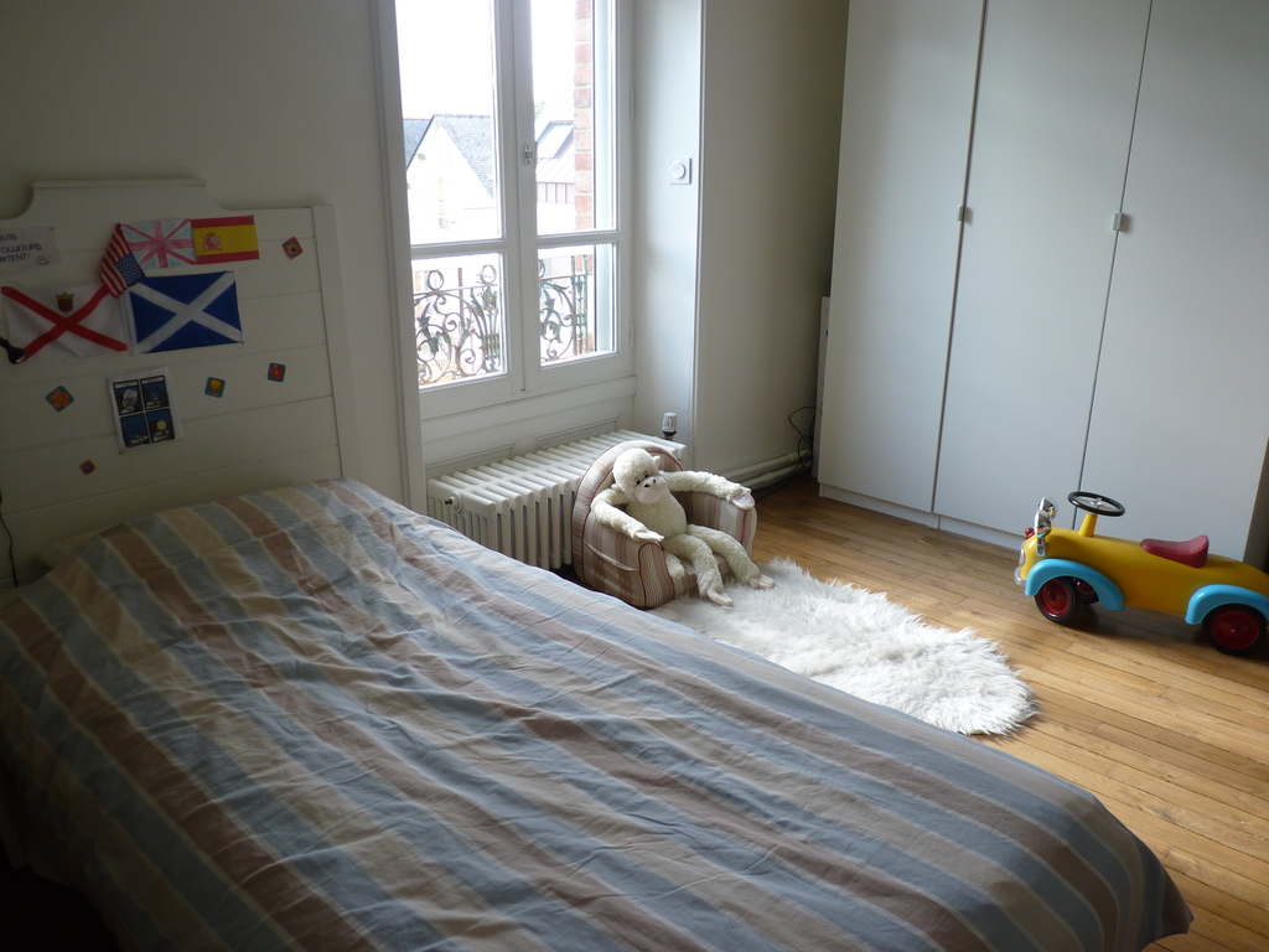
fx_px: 990
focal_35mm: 27
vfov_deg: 51.4
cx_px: 634
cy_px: 476
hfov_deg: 65.3
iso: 80
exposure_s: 1/40
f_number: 2.8
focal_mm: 4.8
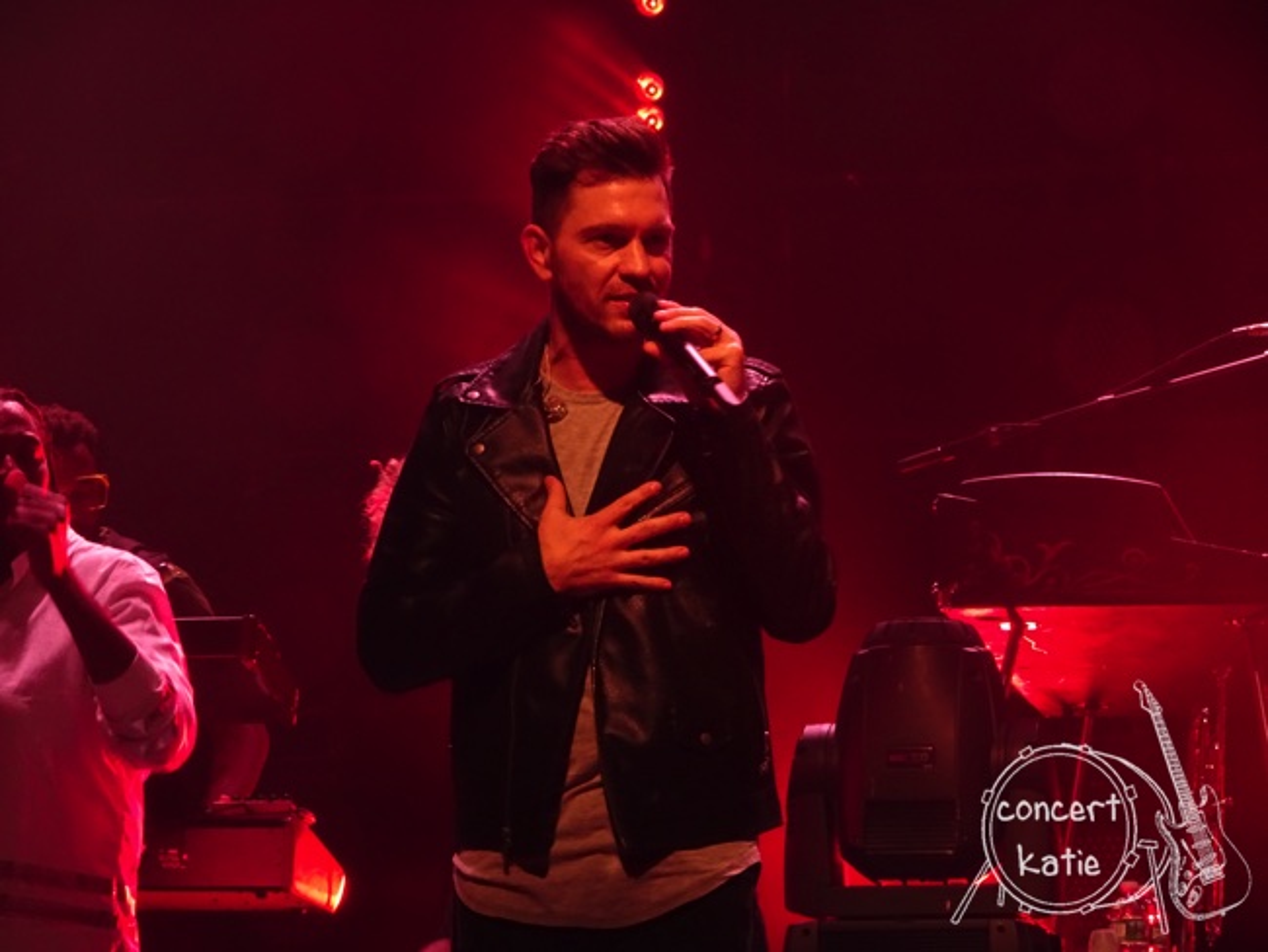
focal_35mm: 163
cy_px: 476
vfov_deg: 9.1
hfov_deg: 12.1
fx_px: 5973
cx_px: 634
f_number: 5.6
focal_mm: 27.93
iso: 800
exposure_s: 1/30
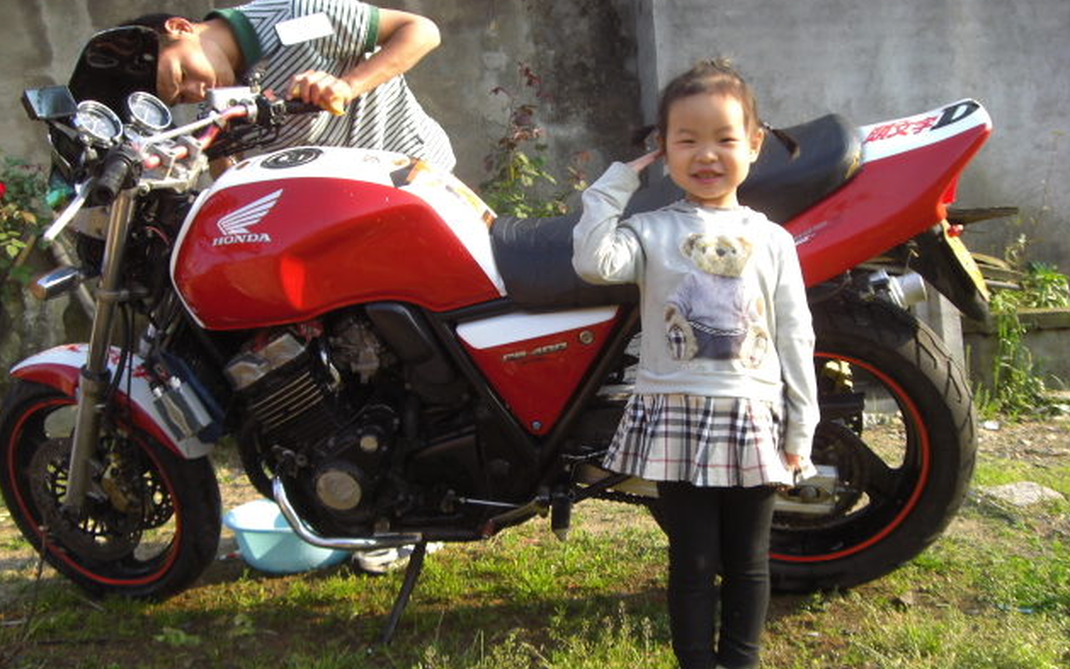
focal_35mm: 41
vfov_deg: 31.2
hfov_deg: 48.2
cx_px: 527
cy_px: 369
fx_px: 1195
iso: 64
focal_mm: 6.2
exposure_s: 1/200
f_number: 2.7
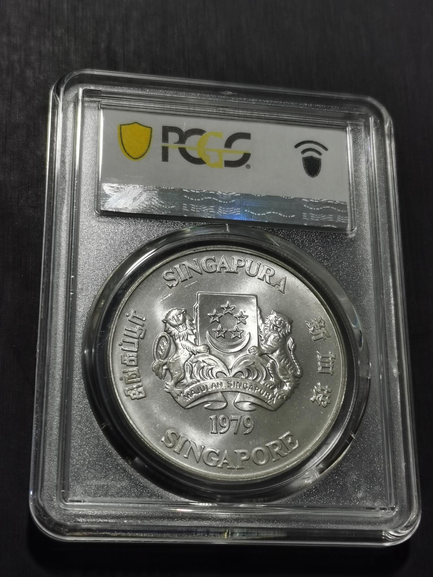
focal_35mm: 62
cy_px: 288
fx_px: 1034
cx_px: 216
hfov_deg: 23.7
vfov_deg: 31.2
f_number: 1.8
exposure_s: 1/180
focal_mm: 5.58
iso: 64
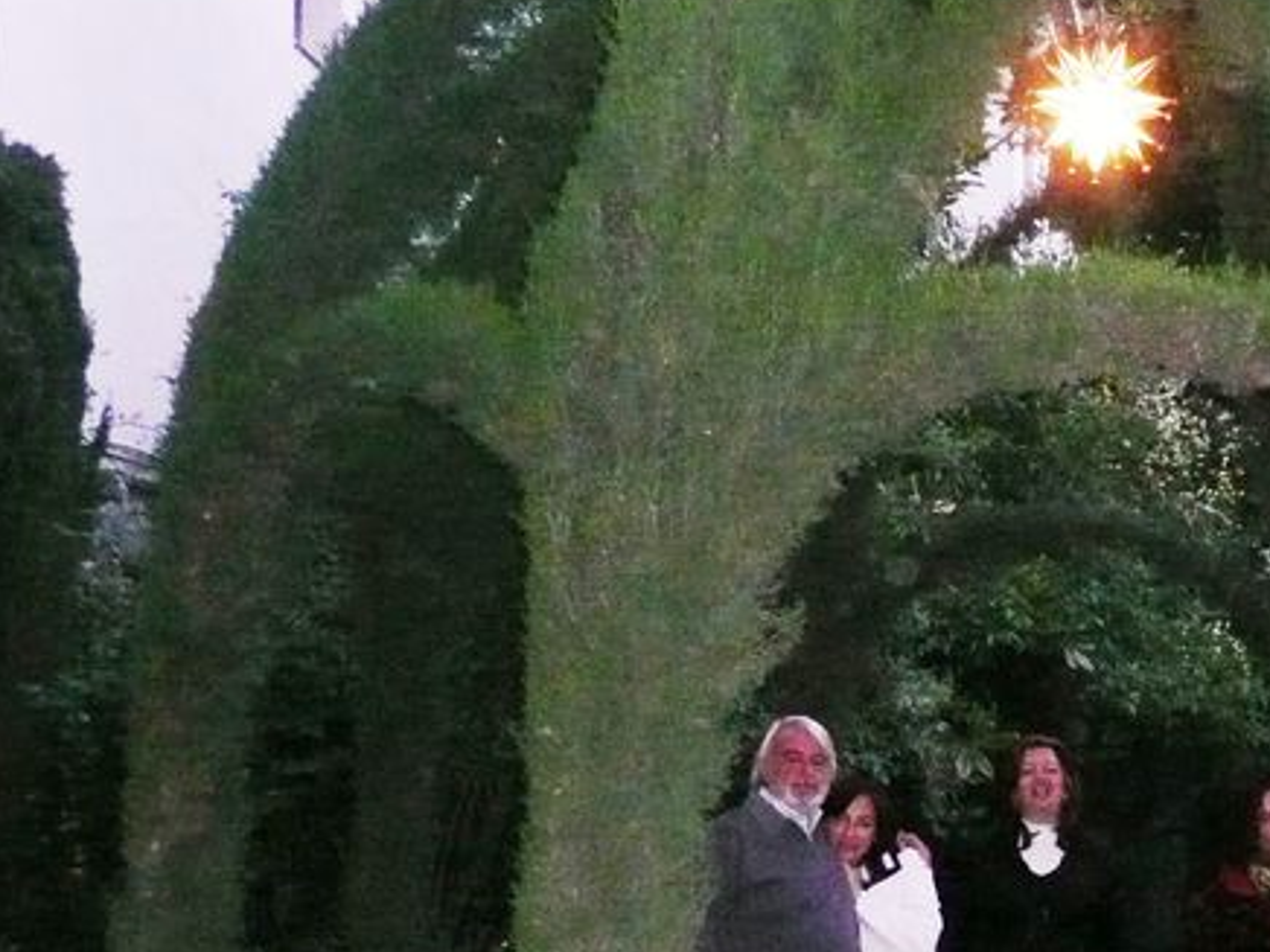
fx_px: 2421
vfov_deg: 22.1
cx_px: 1107
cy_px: 690
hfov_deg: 28.4
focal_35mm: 66
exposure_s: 1/30
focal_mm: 4.9
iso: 640
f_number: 3.4
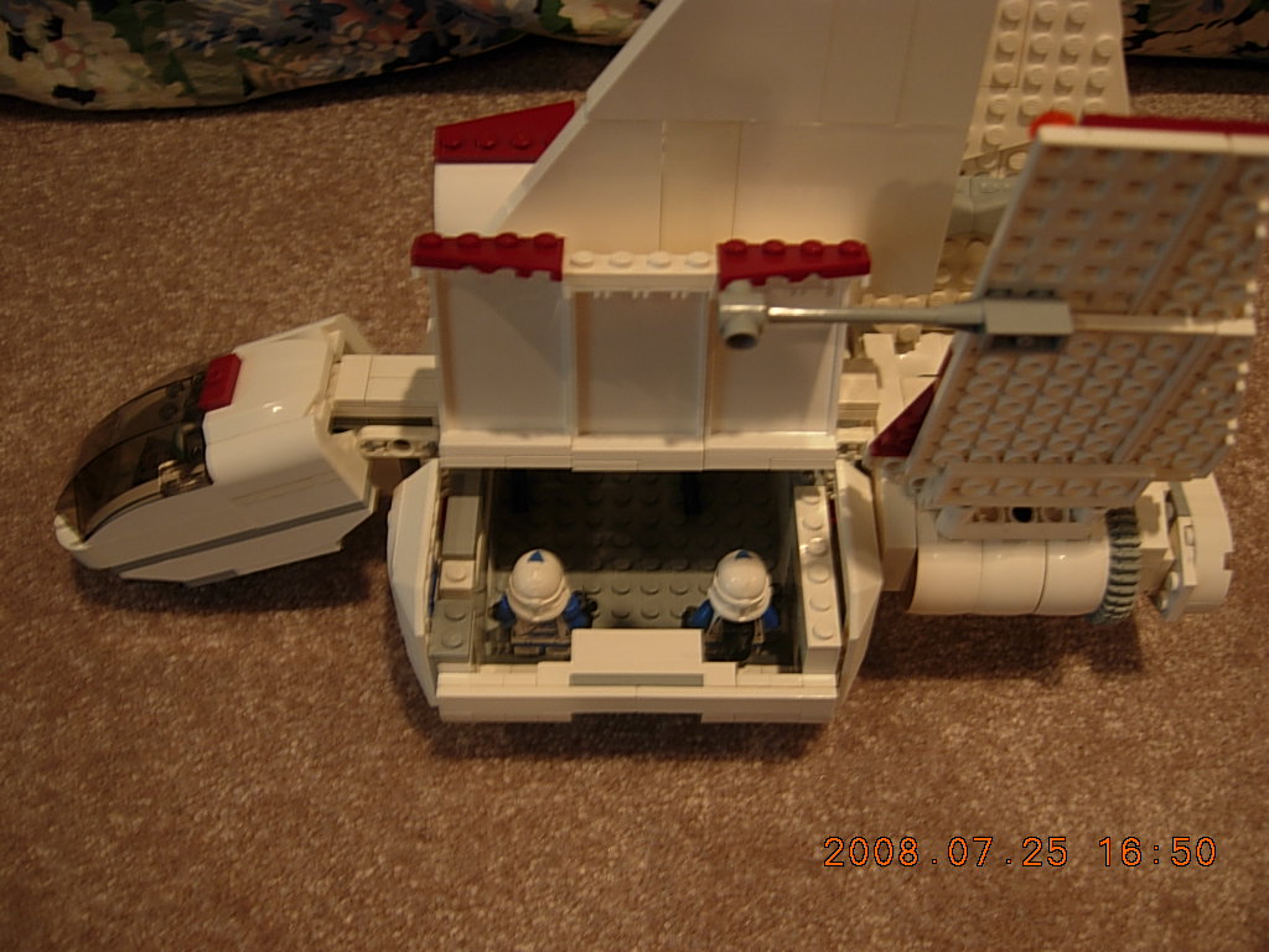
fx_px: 1320
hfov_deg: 51.4
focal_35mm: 36
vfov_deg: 39.7
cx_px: 634
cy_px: 476
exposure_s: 1/5.3
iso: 50
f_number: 2.7
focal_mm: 7.5
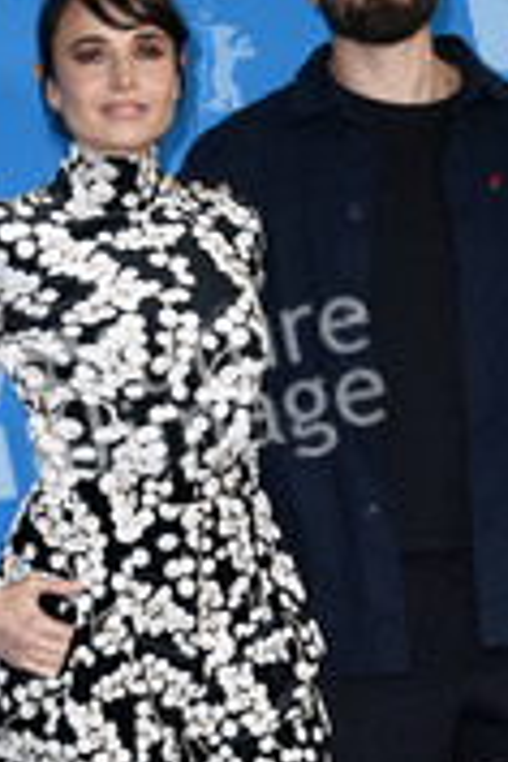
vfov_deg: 14.6
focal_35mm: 140
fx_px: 2963
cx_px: 288
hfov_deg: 9.8
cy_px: 616
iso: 1000
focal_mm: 62
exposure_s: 1/250
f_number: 5.6
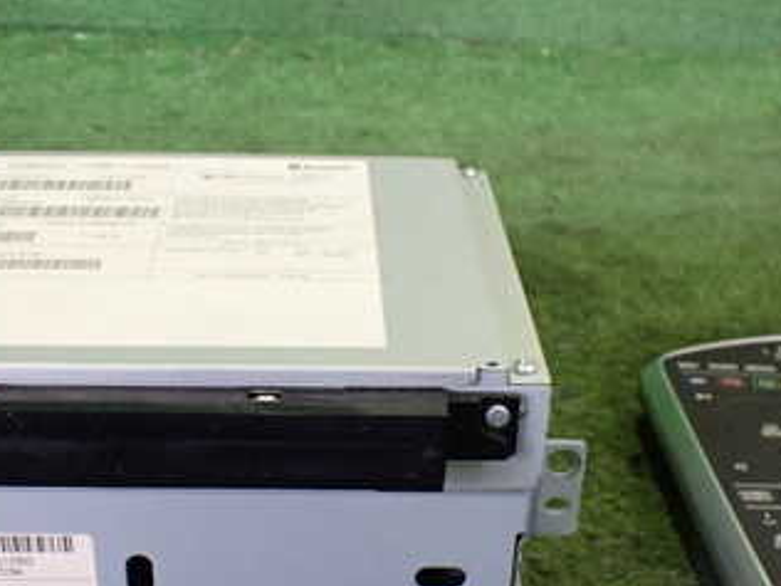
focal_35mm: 57
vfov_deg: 25.5
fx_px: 1286
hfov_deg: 33.8
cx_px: 353
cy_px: 396
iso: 800
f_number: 2.3
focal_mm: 5.4
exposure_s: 1/80
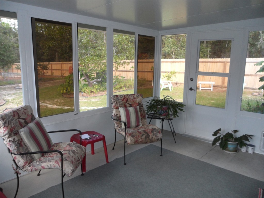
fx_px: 206
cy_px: 99
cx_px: 132
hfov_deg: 65.3
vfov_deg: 51.4
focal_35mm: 27
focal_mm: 4.9
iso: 200
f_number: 3.5
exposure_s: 1/45
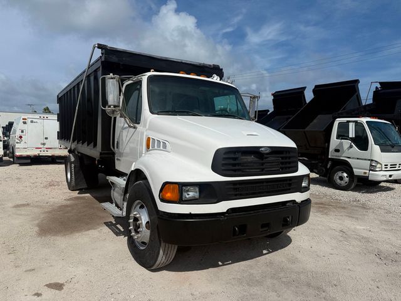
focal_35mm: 24
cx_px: 200
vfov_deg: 56.8
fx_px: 278
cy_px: 150
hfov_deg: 71.6
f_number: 1.78
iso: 80
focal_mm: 6.76
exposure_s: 1/14286
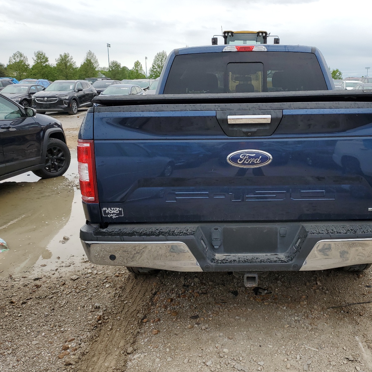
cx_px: 240
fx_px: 377
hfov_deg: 51.8
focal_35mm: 31
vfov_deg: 52.5
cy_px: 186
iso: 50
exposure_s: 1/1111
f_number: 1.5
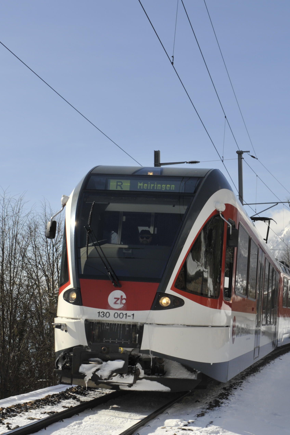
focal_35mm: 57
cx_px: 238
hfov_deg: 23.4
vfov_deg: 35.0
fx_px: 689
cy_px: 232
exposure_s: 1/1000
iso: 320
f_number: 9
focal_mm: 34
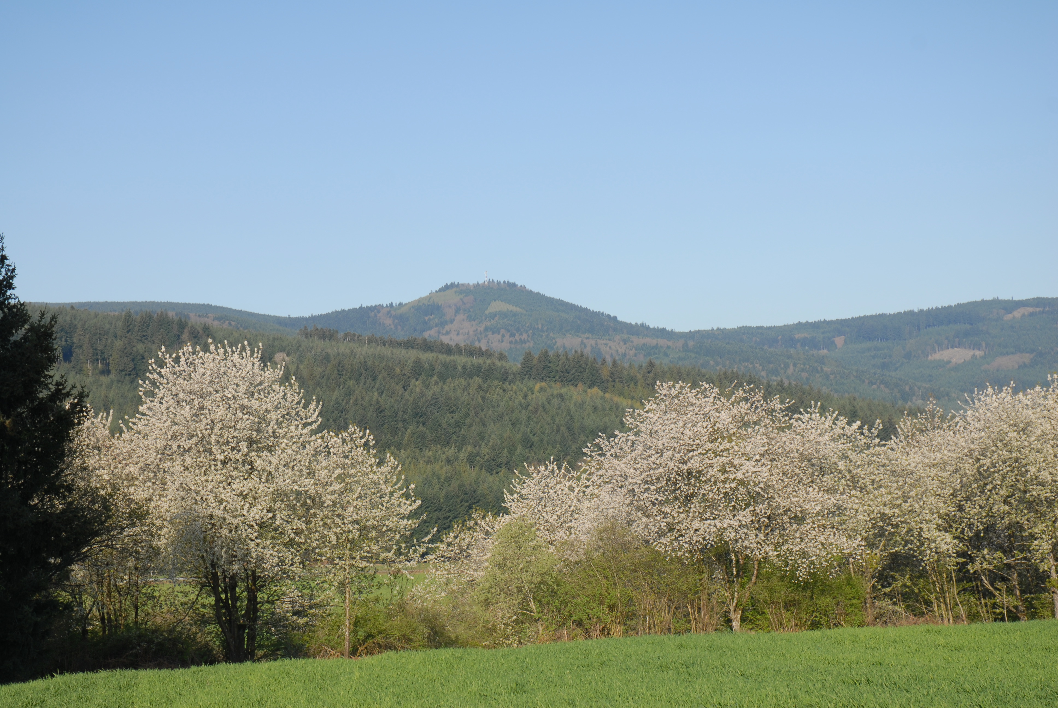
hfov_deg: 29.2
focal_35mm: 69
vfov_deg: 19.8
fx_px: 2030
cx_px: 529
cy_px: 354
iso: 100
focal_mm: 46
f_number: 7.1
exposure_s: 1/200
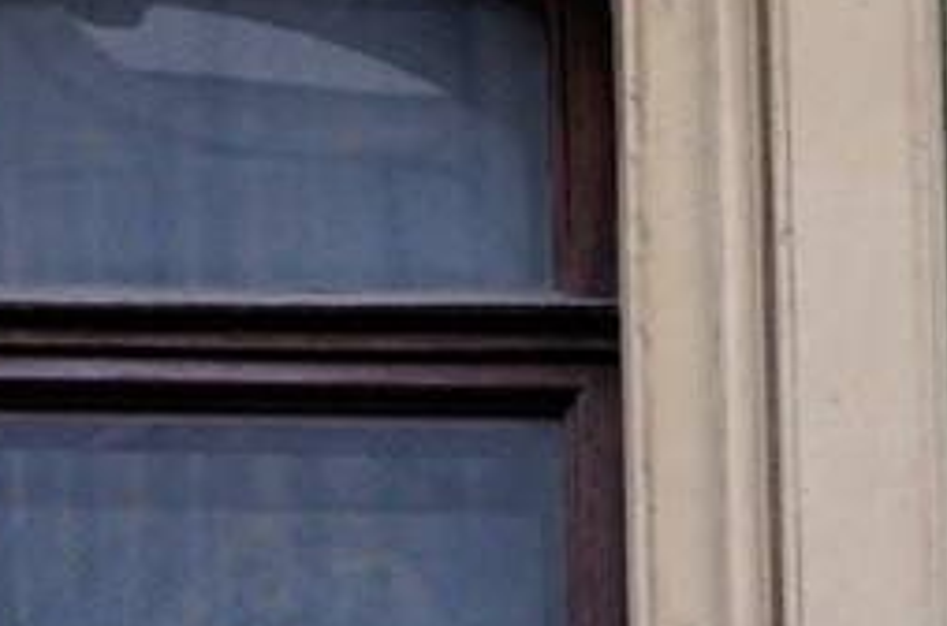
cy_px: -69
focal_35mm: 543
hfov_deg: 3.8
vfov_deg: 2.5
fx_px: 14248
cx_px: 130
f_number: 5.6
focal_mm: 102
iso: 500
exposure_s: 1/160
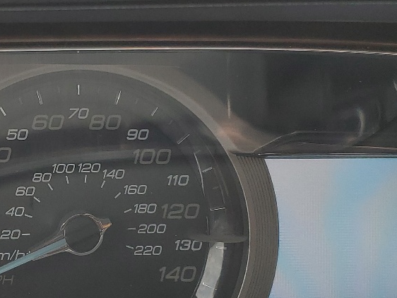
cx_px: 65
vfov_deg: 19.9
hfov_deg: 25.7
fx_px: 849
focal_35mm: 74
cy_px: 149
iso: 50
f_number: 1.5
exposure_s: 1/227
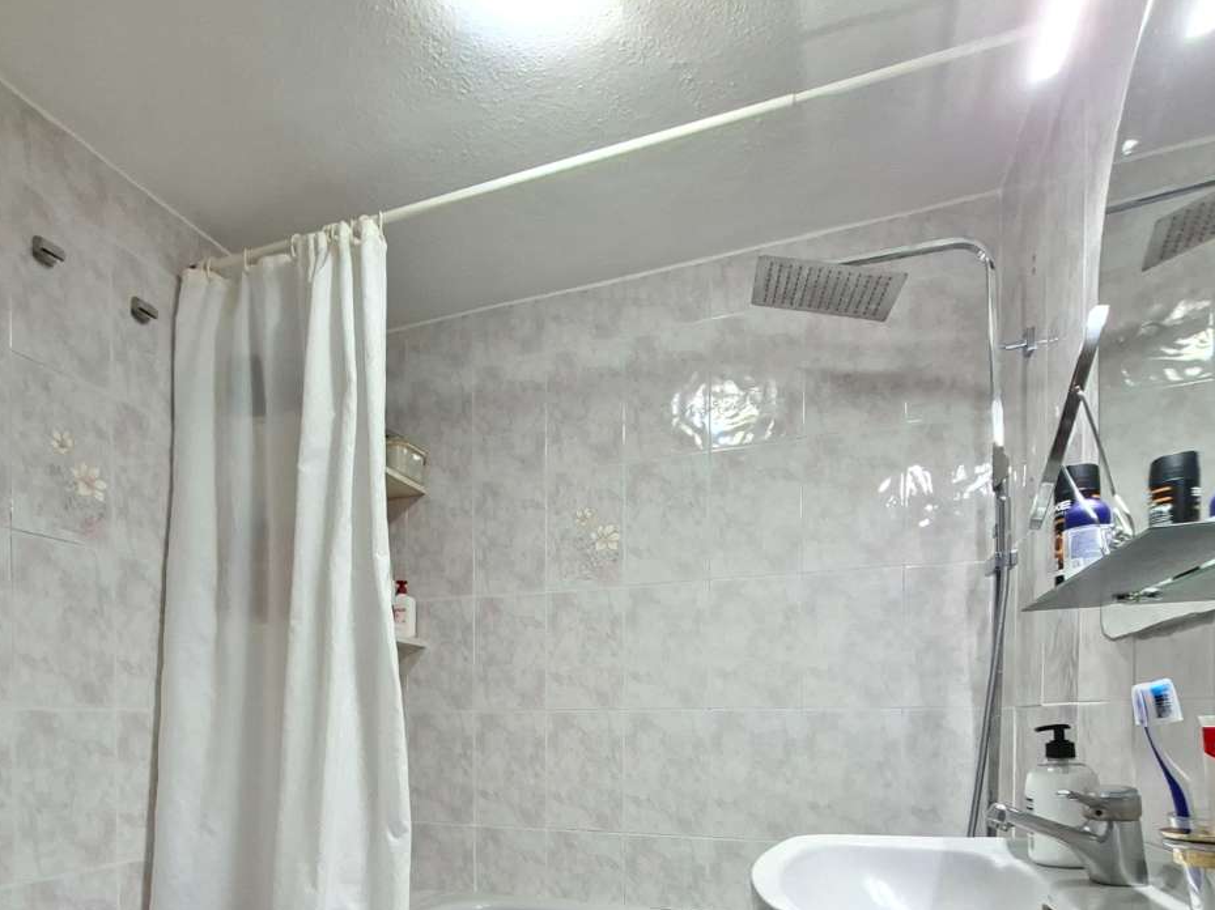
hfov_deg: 78.2
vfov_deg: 58.5
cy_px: 730
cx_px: 490
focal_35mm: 21
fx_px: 737
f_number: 2.2
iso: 250
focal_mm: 1.74
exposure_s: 1/25
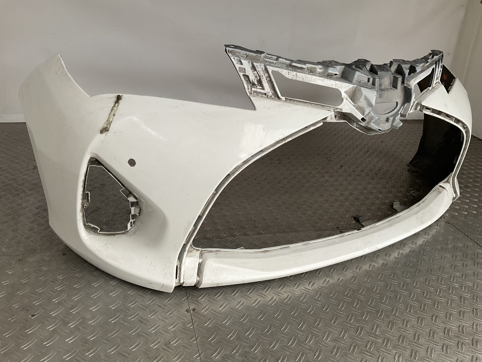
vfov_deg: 48.2
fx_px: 404
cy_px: 181
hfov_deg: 61.7
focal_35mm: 29
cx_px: 241
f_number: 1.8
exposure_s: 1/50
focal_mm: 3
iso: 64
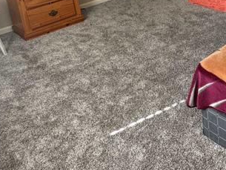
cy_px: 2
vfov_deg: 29.0
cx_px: 202
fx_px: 307
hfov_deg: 37.8
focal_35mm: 47
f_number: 2.2
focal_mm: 2.22
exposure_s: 1/99
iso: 160
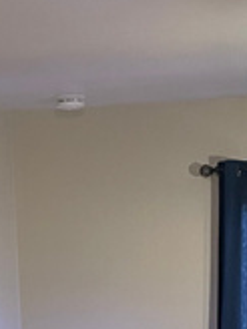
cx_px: 114
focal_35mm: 122
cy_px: 564
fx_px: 1161
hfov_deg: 12.1
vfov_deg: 14.5
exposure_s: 1/60
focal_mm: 4.2
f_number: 1.6
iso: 320
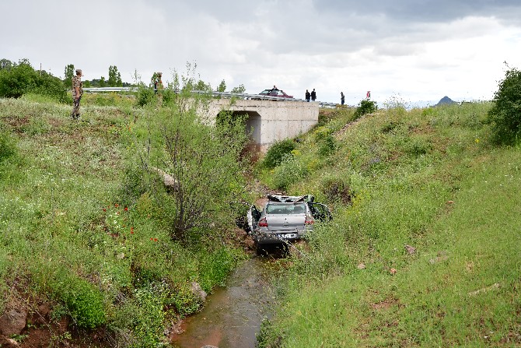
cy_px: 174
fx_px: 579
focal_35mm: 40
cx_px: 260
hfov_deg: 48.4
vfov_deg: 33.4
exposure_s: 1/640
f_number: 5
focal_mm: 40
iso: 320
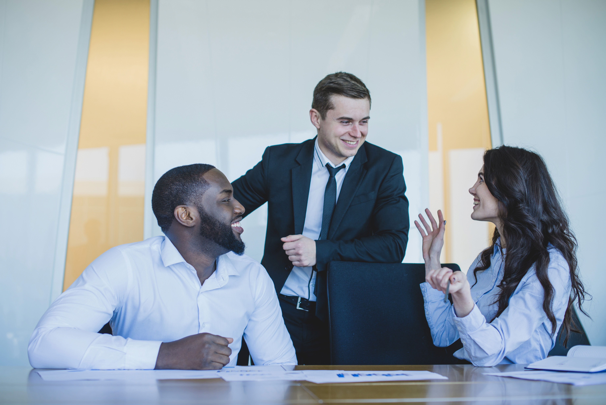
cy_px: 202
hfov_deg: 39.6
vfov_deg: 27.0
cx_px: 303
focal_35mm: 50
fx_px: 842
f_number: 2.8
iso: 320
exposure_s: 1/125
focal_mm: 50
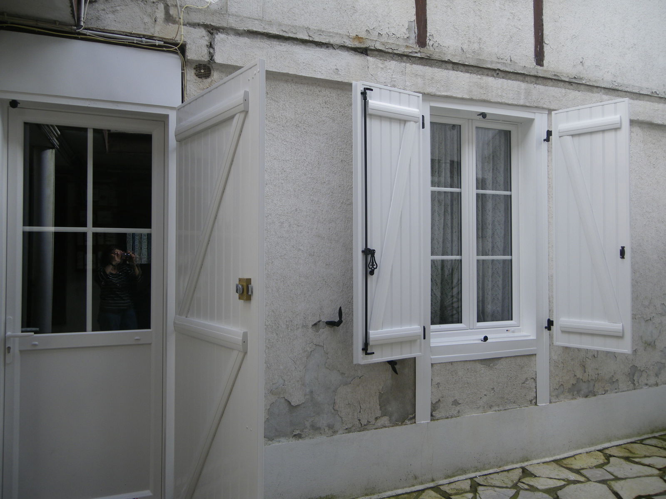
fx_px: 539
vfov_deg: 49.7
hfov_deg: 63.4
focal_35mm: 28
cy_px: 250
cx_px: 333
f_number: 2.6
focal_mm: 4.9
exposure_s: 1/100
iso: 64
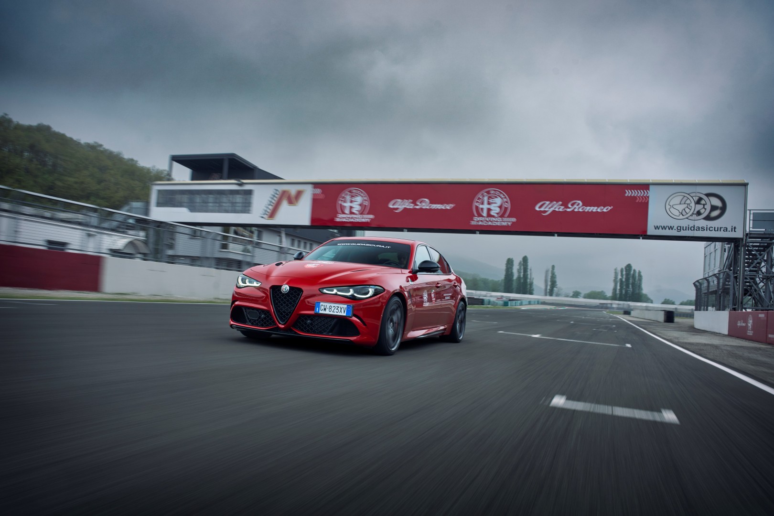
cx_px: 387
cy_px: 258
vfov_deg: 47.9
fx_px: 580
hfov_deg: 67.4
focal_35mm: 27
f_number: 10
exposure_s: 1/40
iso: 200
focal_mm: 27
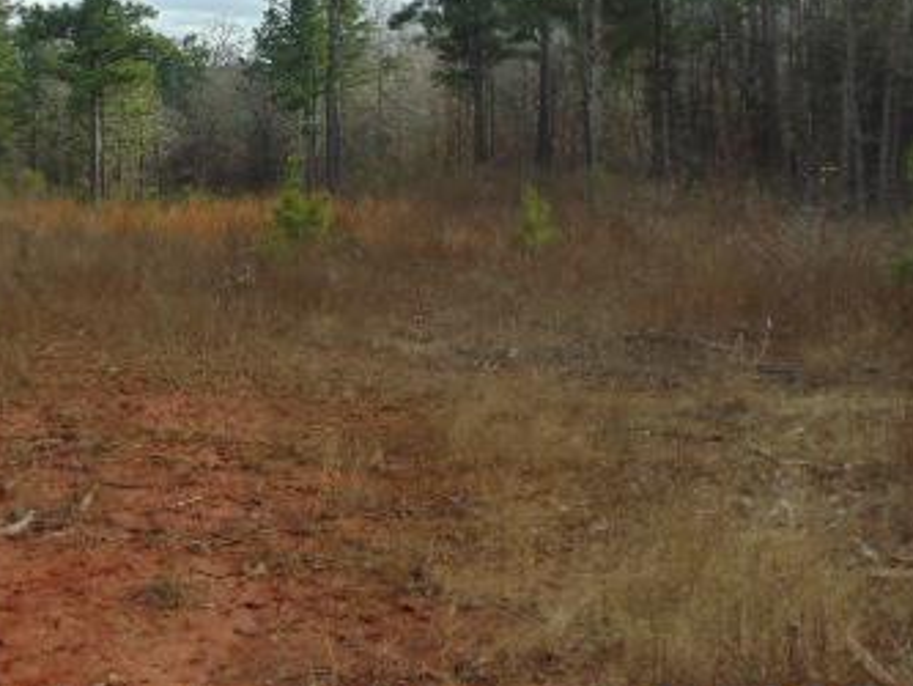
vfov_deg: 29.4
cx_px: 189
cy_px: 113
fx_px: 1266
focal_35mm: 48
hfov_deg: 38.2
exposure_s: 1/160
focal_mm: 4.5
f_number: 7.7
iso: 80
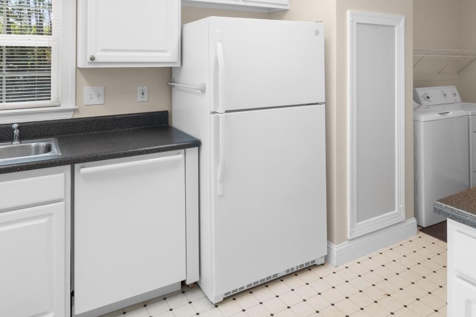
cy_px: 57
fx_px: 344
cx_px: 260
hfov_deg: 69.3
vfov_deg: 46.5
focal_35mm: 26
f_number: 4.5
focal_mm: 10
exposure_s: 1/5
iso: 100
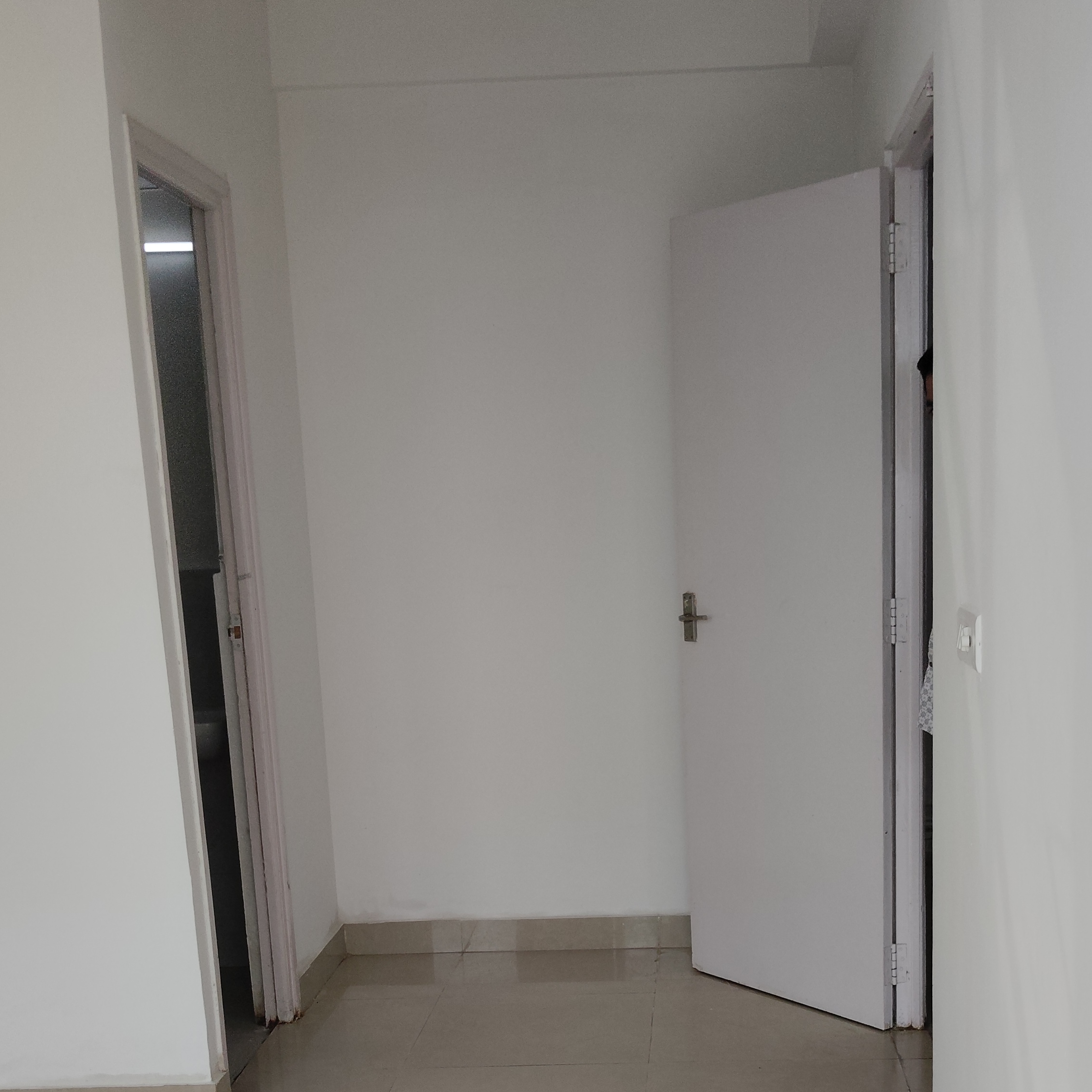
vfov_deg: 35.4
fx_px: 1642
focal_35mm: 46
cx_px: 642
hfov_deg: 36.7
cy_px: 894
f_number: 1.8
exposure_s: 1/899
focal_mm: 4.25
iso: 50
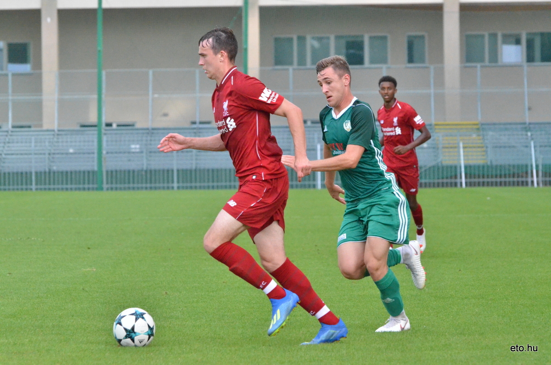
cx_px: 276
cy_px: 182
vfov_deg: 6.3
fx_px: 3322
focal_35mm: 218
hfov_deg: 9.5
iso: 6400
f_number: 6.3
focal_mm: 145
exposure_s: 1/4000
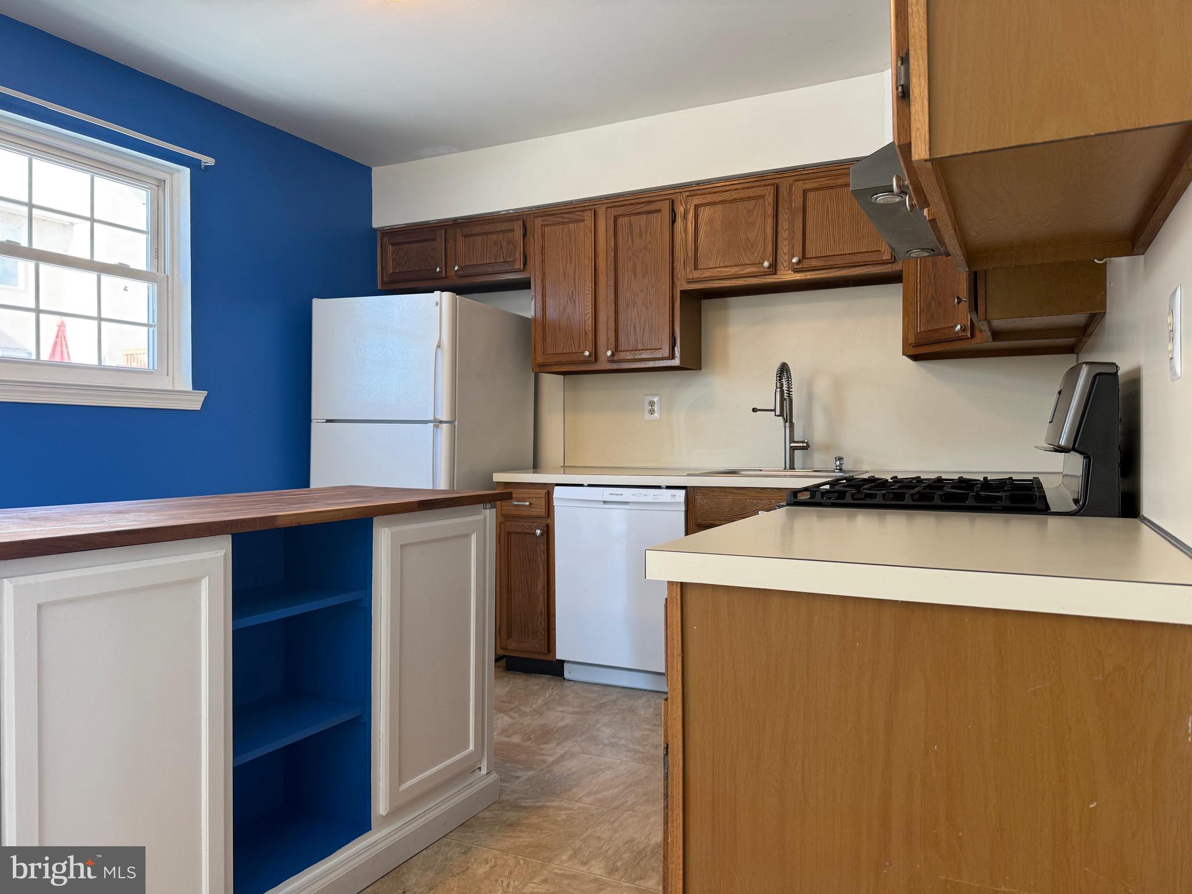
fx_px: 826
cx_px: 596
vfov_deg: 56.8
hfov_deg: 71.6
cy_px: 447
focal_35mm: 24
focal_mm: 6.76
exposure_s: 1/120
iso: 125
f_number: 1.78
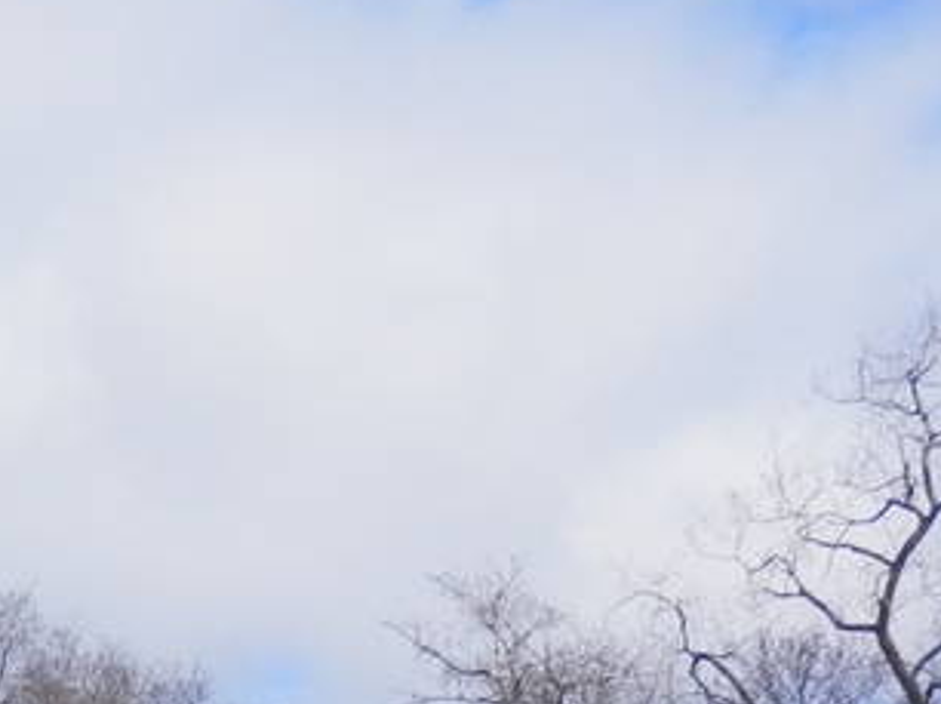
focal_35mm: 157
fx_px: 4265
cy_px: 1654
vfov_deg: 8.6
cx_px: -572
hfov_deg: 11.9
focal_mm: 5.5
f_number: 9.4
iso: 80
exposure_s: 1/160
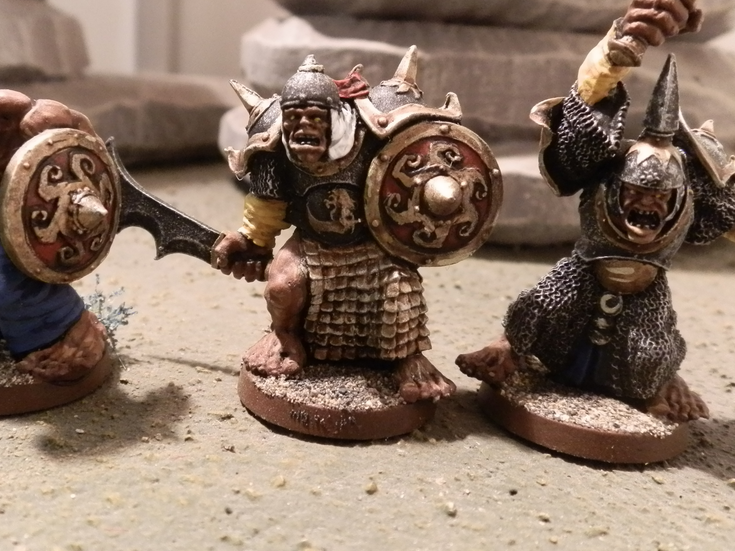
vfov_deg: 39.5
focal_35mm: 36
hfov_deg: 51.1
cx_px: 308
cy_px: 227
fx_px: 764
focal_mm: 5
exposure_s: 1/30
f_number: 3.1
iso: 400
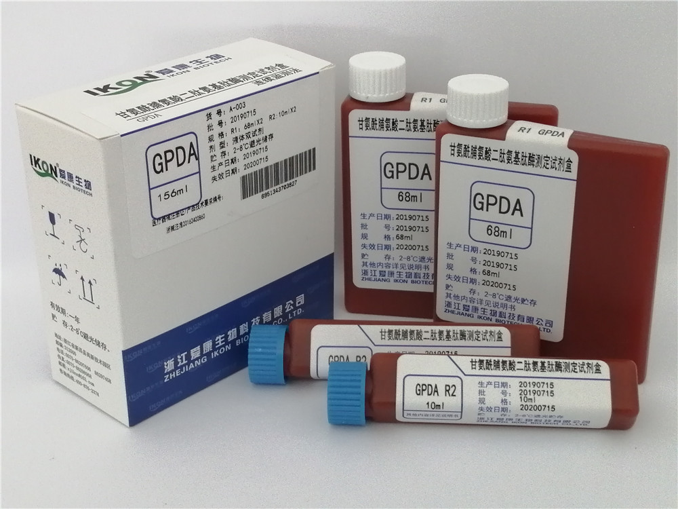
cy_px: 254
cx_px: 339
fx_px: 1116
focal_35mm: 57
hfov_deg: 33.8
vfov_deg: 25.7
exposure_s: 1/30
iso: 125
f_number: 1.8
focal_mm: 3.64
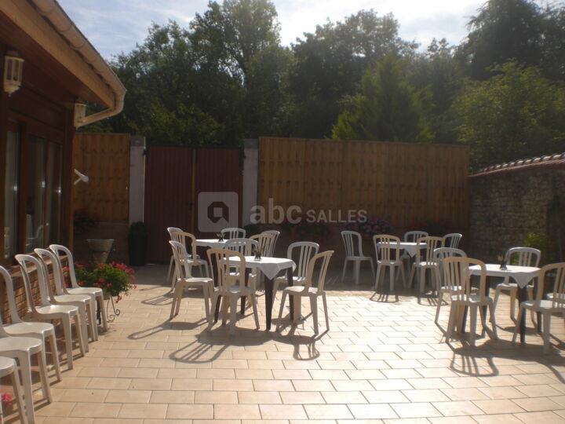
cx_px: 282
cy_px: 212
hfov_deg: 49.0
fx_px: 620
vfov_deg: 37.7
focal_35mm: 38
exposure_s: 1/500
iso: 50
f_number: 4.4
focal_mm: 6.3
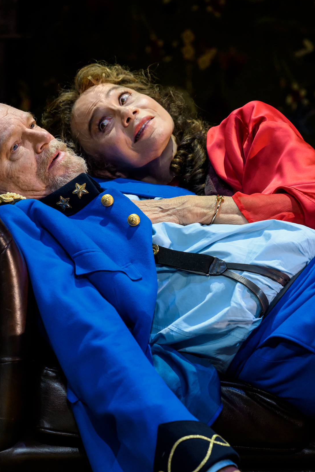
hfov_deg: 7.6
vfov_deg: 11.4
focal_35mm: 181
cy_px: 284
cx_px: 153
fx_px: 2375
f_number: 4
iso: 3200
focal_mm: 120
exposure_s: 1/320
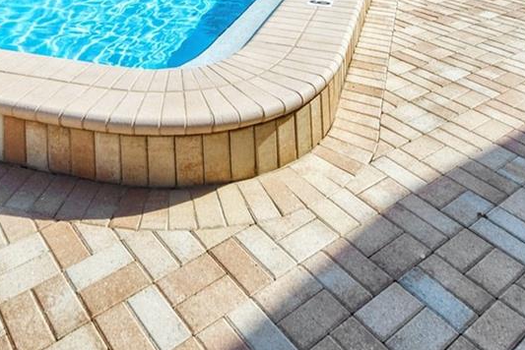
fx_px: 569
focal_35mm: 39
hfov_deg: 49.0
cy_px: -172
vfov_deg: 25.8
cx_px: 191
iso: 160
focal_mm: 13
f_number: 7.1
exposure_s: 1/250
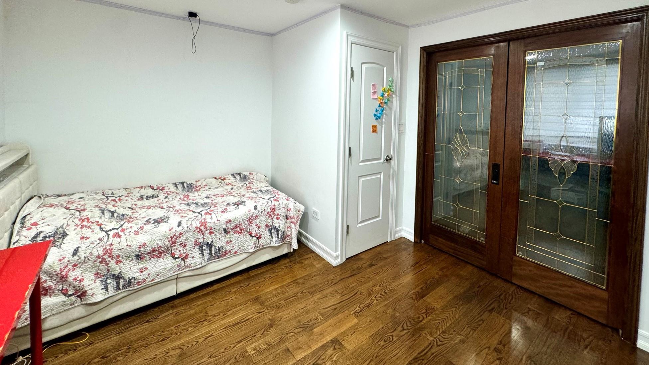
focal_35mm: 16
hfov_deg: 99.4
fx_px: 275
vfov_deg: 65.0
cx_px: 324
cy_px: 117
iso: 200
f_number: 2.2
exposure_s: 1/60
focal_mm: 2.22
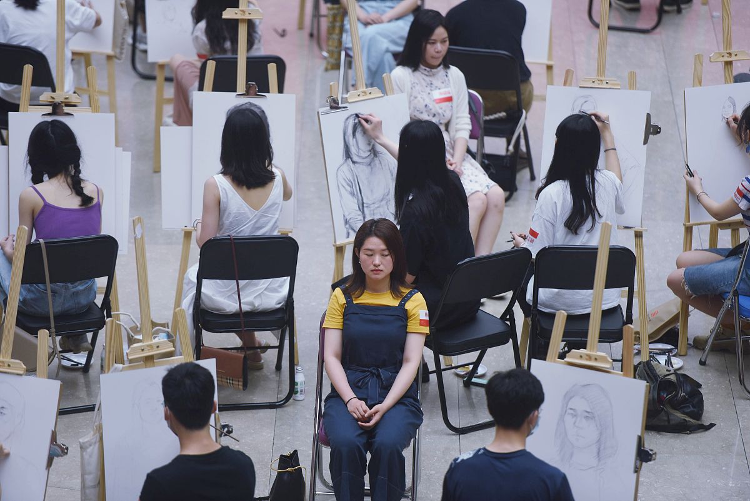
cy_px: 250
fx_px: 4168
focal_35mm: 200
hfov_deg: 10.3
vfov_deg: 6.9
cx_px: 375
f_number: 2.8
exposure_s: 1/200
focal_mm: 200
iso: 400
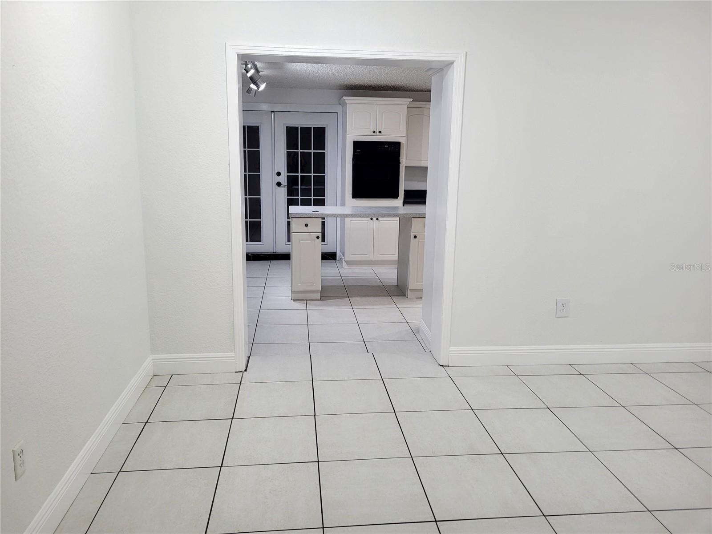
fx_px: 535
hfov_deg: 67.3
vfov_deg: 53.1
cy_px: 267
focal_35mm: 26
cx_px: 356
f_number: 1.8
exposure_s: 1/60
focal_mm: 5.4
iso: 200
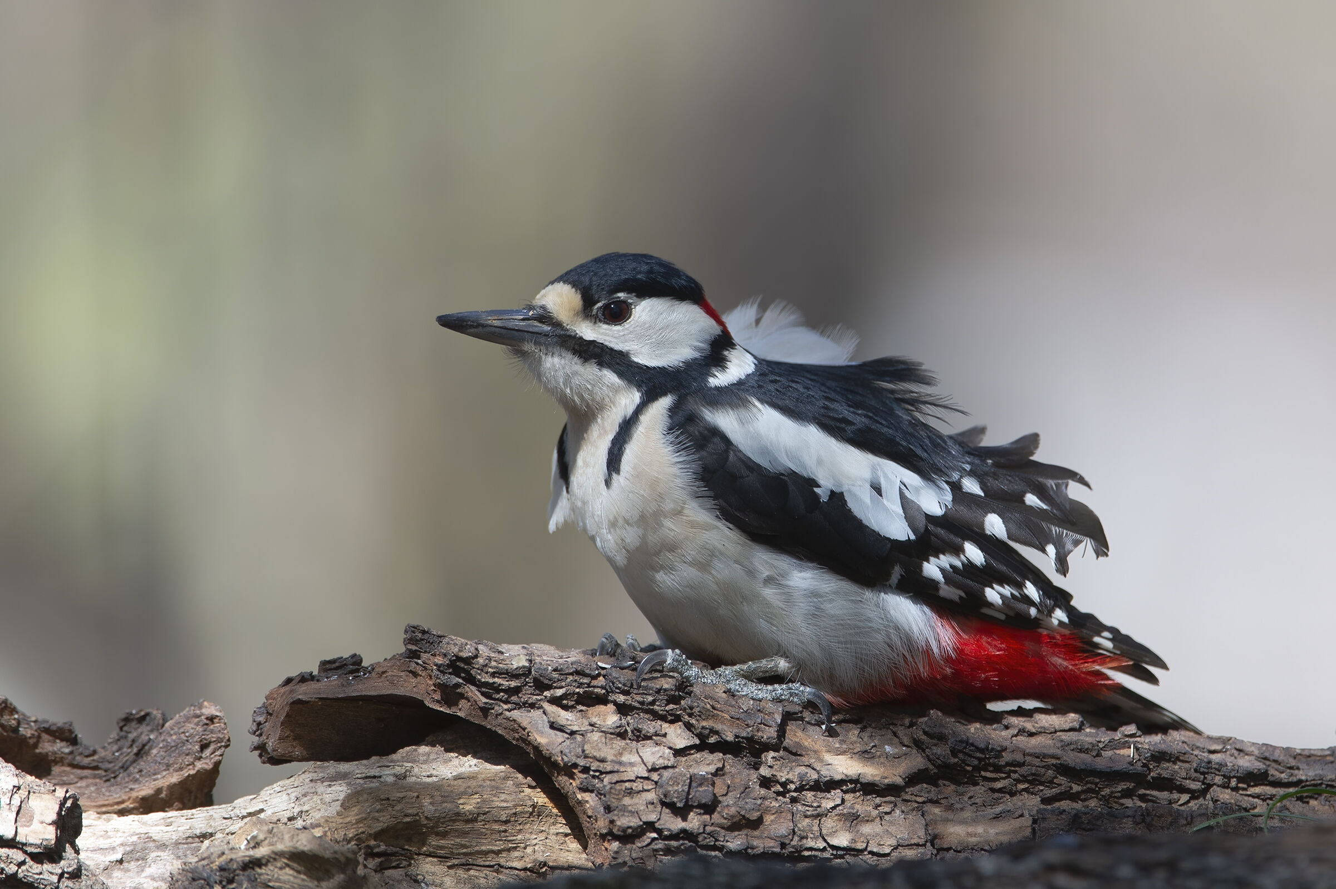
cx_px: 668
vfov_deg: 3.4
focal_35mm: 400
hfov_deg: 5.2
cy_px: 444
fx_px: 14838
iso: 800
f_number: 5.6
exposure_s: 1/1000
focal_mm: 400
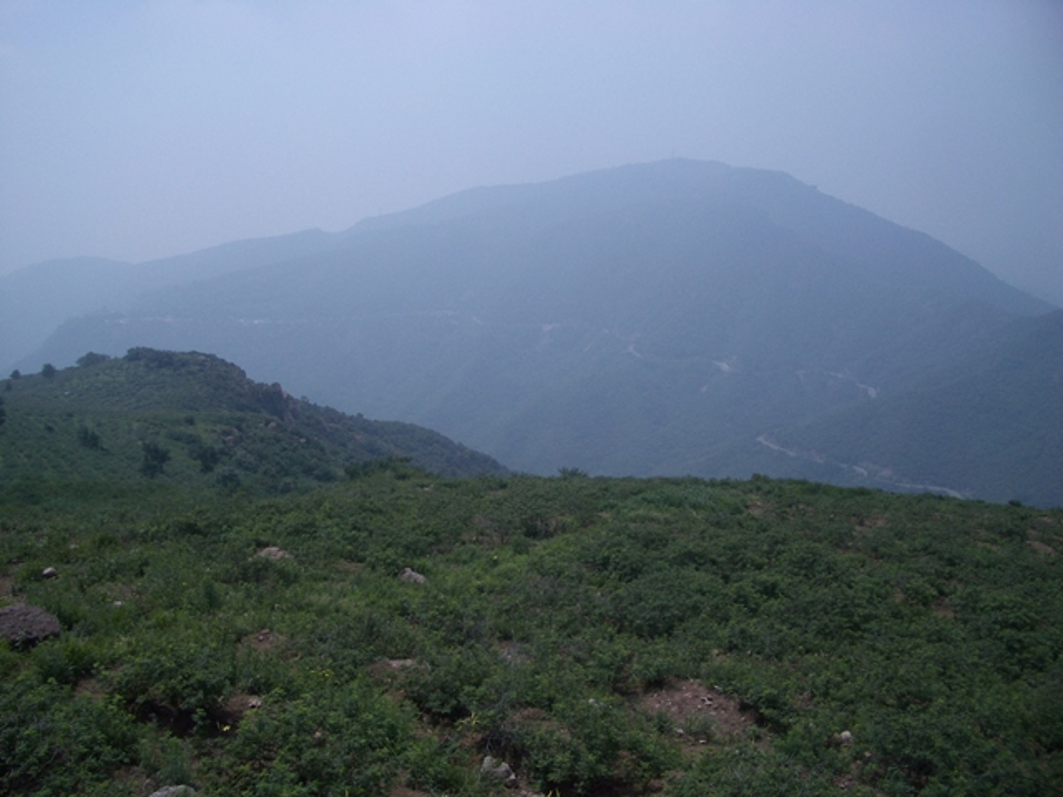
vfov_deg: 40.7
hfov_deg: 52.6
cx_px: 532
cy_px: 398
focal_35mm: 35
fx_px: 1075
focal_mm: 5.8
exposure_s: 1/1250
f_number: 4.3
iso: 50
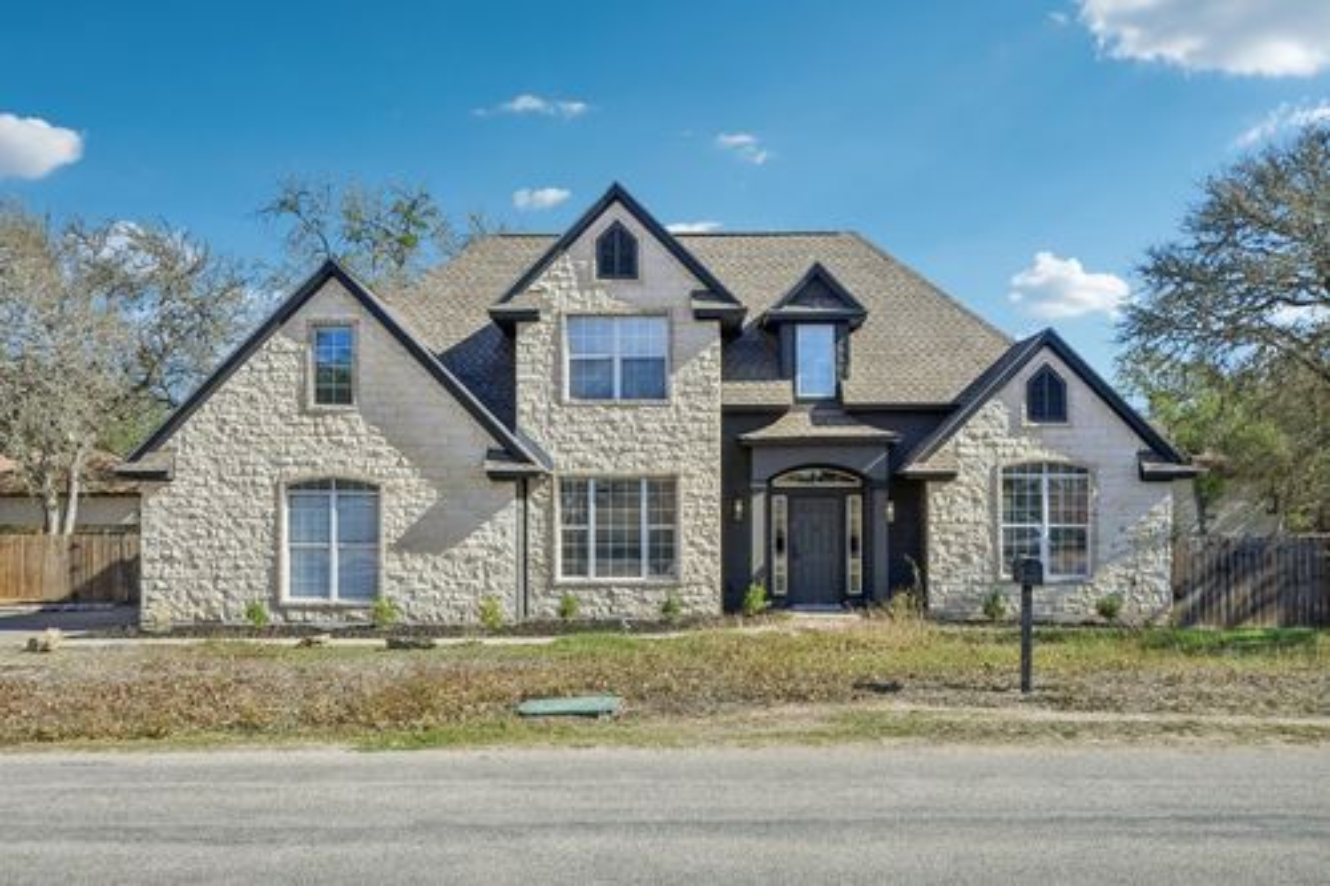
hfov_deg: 53.1
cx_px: 665
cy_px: 443
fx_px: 1329
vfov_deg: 36.8
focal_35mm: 36
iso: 400
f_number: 8
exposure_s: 1/1250
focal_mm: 24
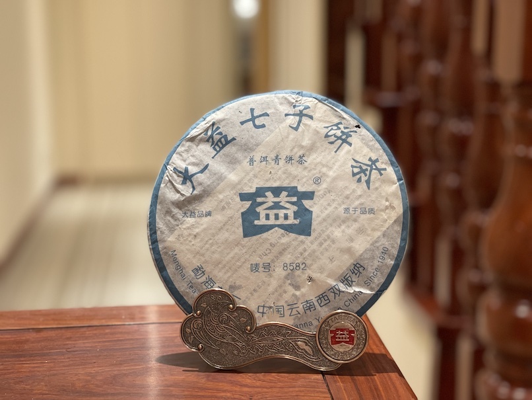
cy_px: 200
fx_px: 984
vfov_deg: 22.9
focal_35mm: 64
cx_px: 266
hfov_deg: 30.3
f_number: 2.2
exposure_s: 1/33
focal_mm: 7.5
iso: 160
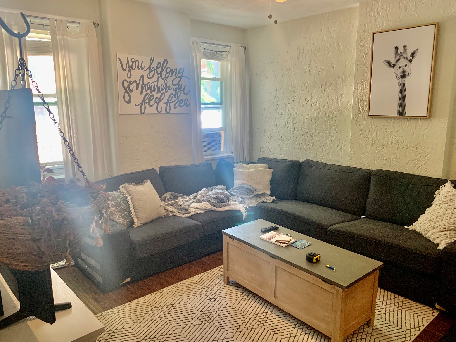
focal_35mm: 26
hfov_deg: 67.3
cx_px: 228
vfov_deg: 53.1
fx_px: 343
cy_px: 171
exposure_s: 1/60
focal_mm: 4.25
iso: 250
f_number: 1.8
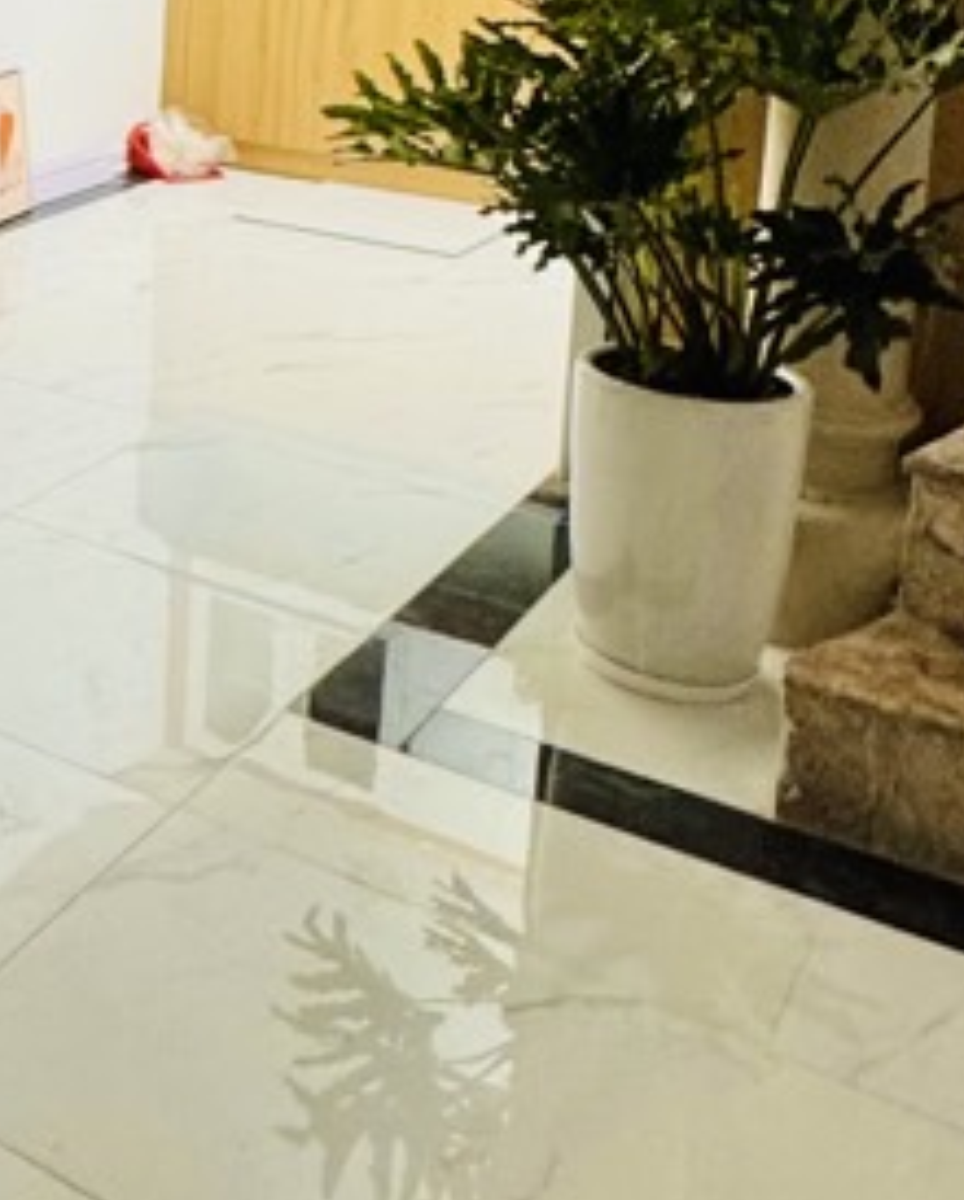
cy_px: 44
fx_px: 1815
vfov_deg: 33.9
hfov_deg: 24.8
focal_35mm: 51
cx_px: -368
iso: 160
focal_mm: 2.22
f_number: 2.2
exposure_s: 1/100
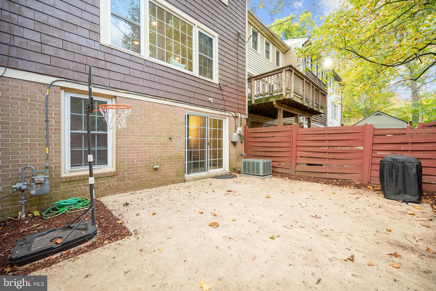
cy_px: 146
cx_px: 218
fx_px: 170
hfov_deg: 104.2
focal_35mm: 14
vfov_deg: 81.2
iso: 100
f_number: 5
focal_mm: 14
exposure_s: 1/125
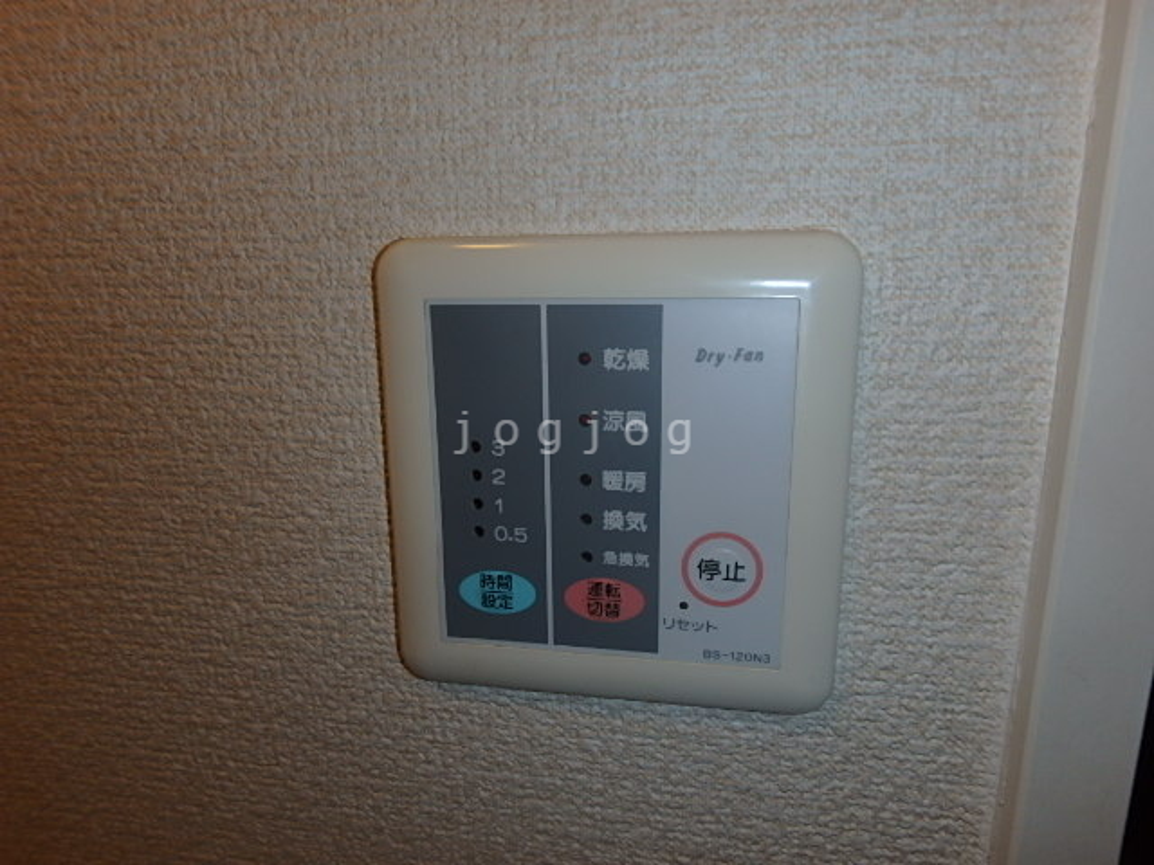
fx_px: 700
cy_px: 432
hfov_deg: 79.0
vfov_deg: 63.4
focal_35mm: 21
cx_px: 577
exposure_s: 1/30
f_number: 6
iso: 125
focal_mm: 3.7
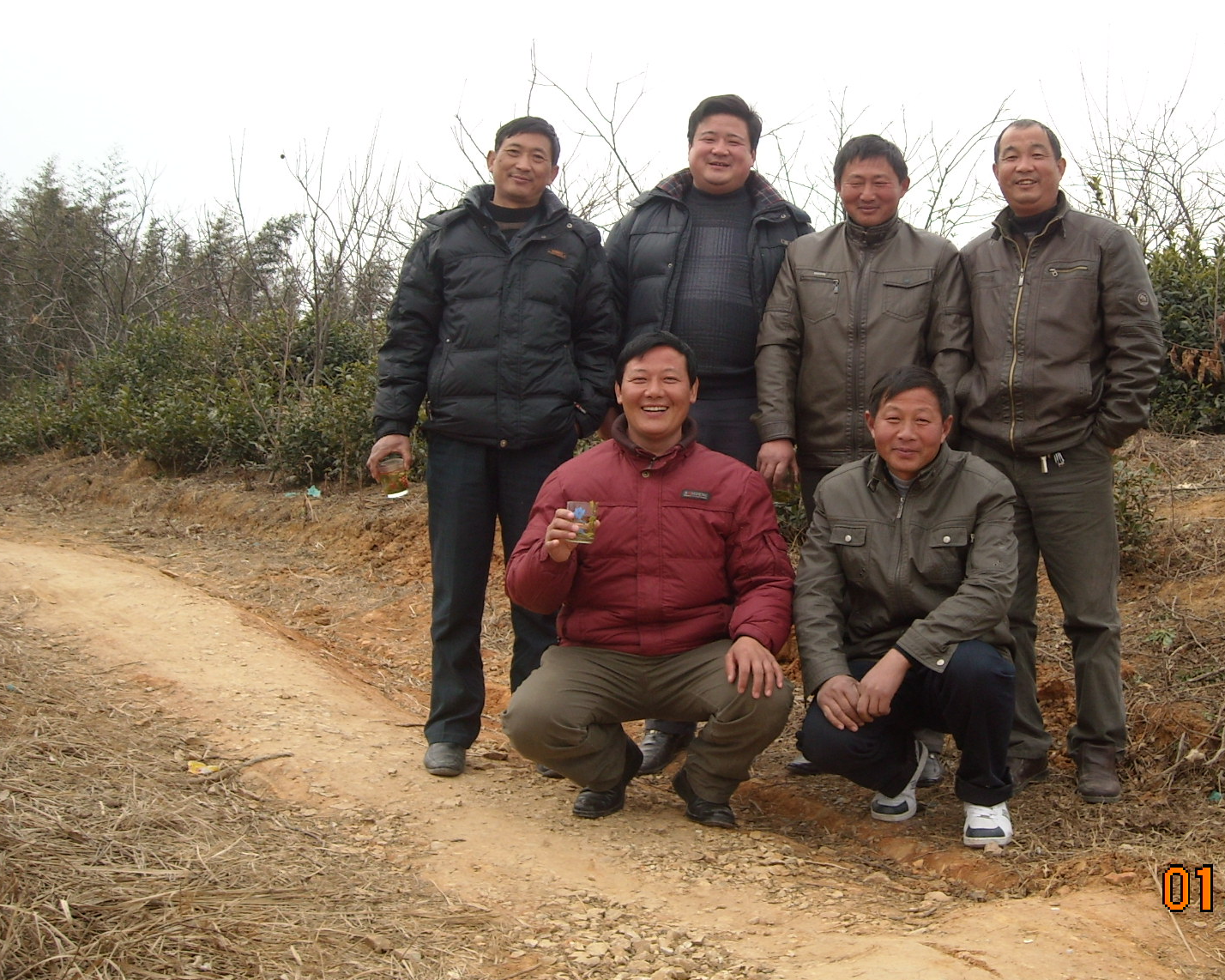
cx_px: 799
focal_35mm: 49
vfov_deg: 30.7
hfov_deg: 37.7
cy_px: 368
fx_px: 1776
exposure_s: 1/384
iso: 64
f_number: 2.8
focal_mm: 5.7
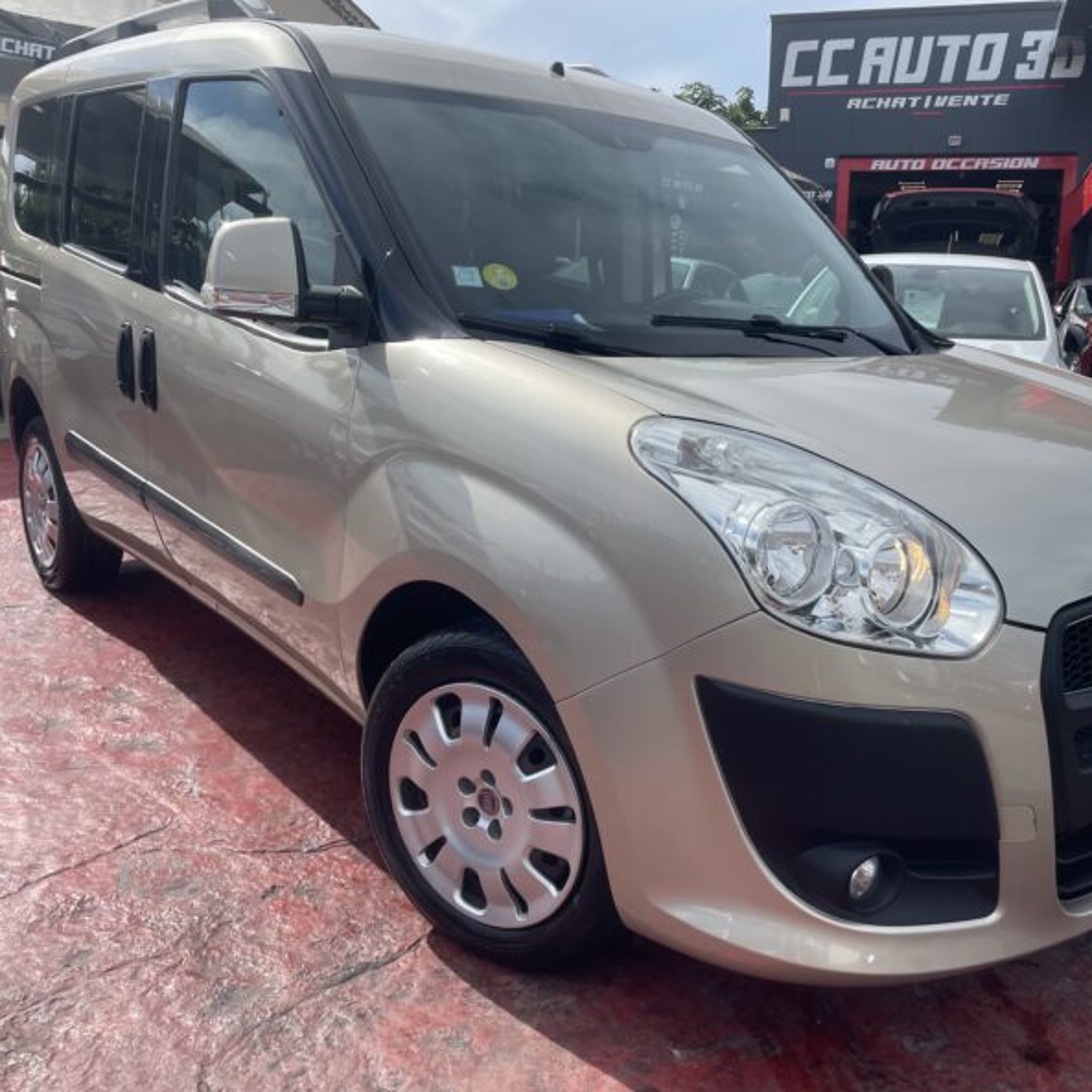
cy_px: 545
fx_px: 1106
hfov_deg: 52.1
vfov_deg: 52.5
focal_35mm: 31
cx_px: 670
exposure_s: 1/2882
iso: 32
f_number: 1.6
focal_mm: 4.2
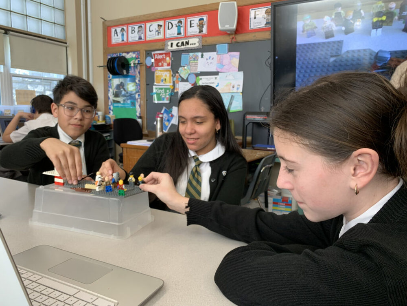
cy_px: 153
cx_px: 204
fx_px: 306
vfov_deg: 53.1
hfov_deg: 67.3
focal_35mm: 26
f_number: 1.8
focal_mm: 4.25
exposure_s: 1/90
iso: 64
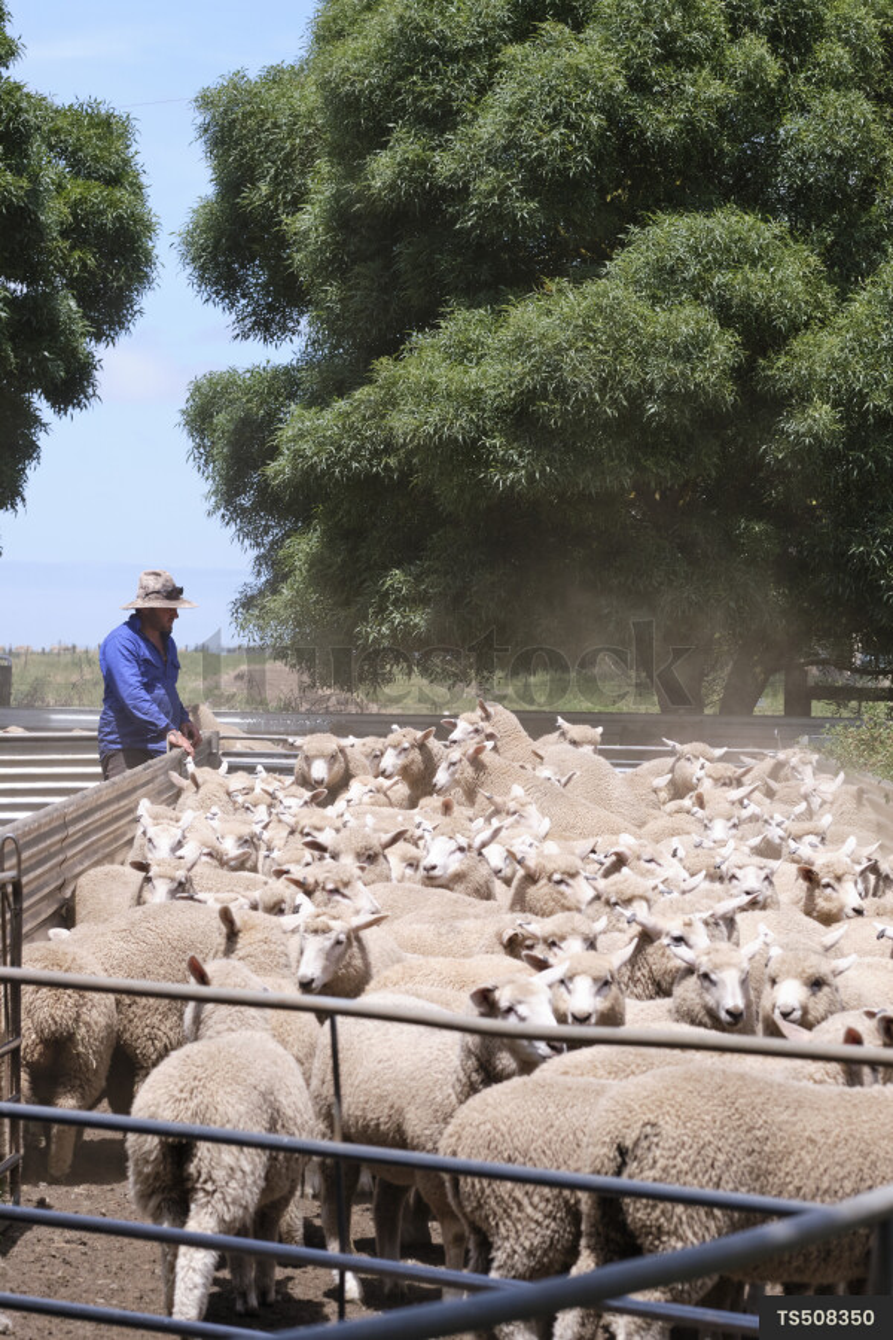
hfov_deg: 10.2
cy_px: 670
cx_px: 446
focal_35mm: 135
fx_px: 5023
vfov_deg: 15.2
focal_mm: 90
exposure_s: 1/1000
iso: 500
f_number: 8
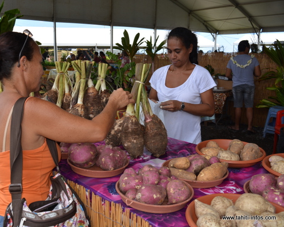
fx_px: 286
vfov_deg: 43.4
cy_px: 114
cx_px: 114
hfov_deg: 52.5
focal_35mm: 34
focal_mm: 20
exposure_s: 1/200
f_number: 7.1
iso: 100
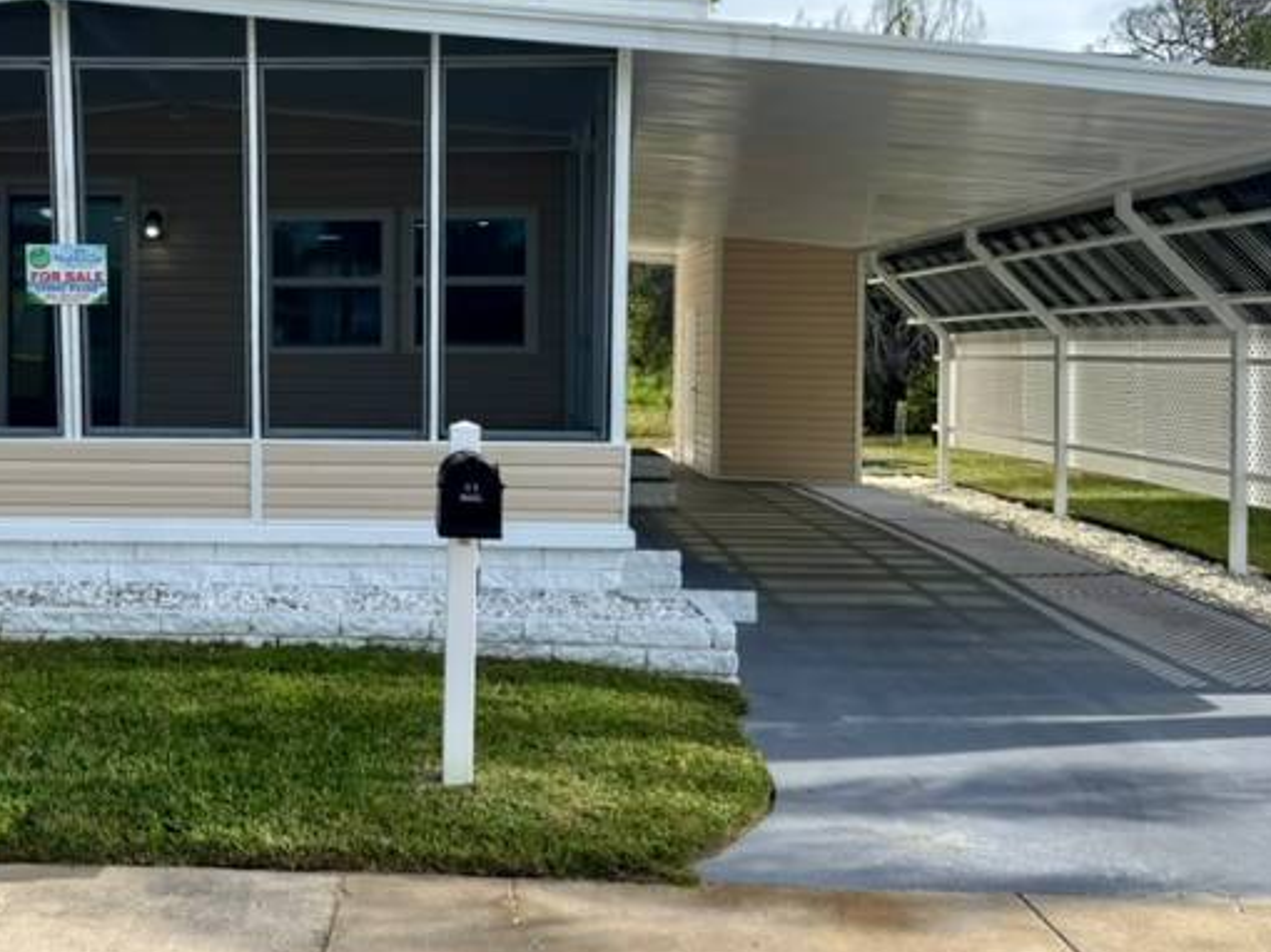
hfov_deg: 45.5
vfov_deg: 35.8
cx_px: 351
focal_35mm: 40
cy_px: 370
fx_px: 1468
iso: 80
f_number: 1.78
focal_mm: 6.76
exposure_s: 1/4608
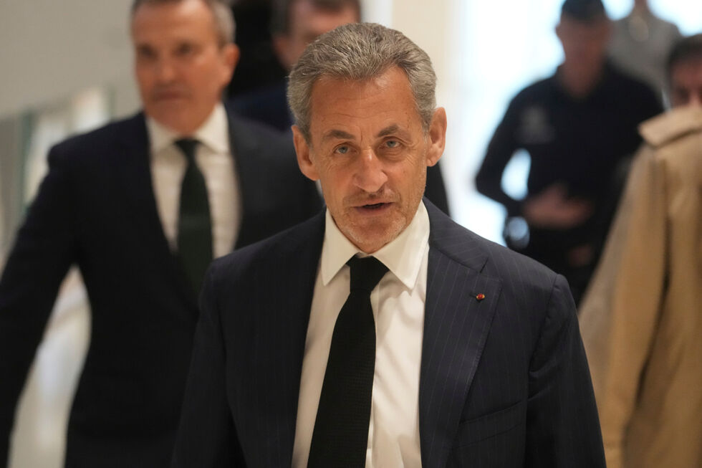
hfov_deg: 14.3
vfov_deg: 9.5
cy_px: 234
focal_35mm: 144
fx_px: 2807
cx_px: 351
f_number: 3.5
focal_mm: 144
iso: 8000
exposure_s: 1/800
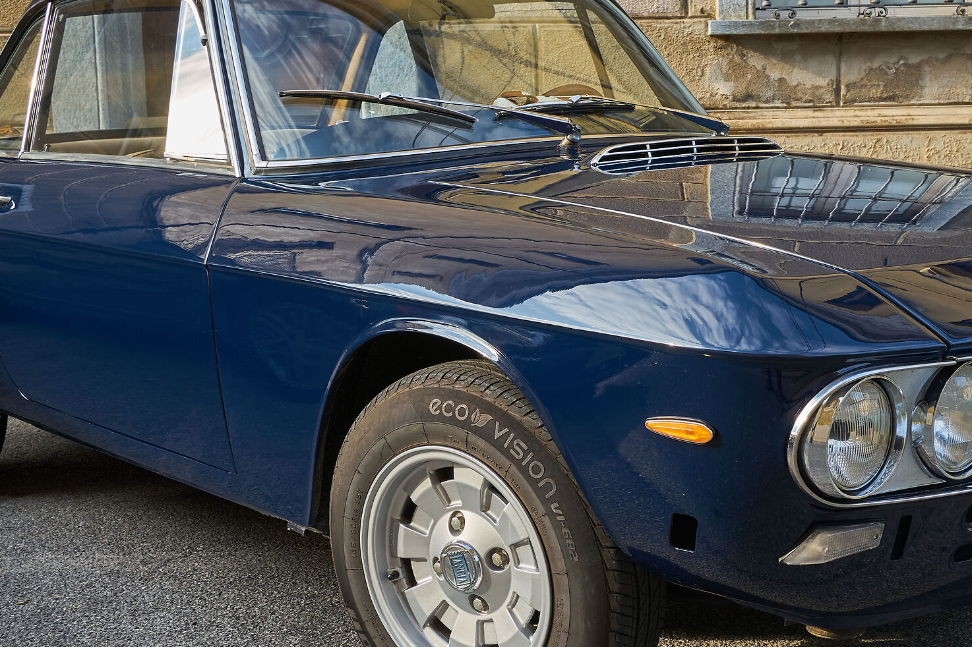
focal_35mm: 57
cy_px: 345
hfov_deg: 35.0
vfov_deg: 23.8
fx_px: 1539
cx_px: 569
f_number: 11
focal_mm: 35
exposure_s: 1/40
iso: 125
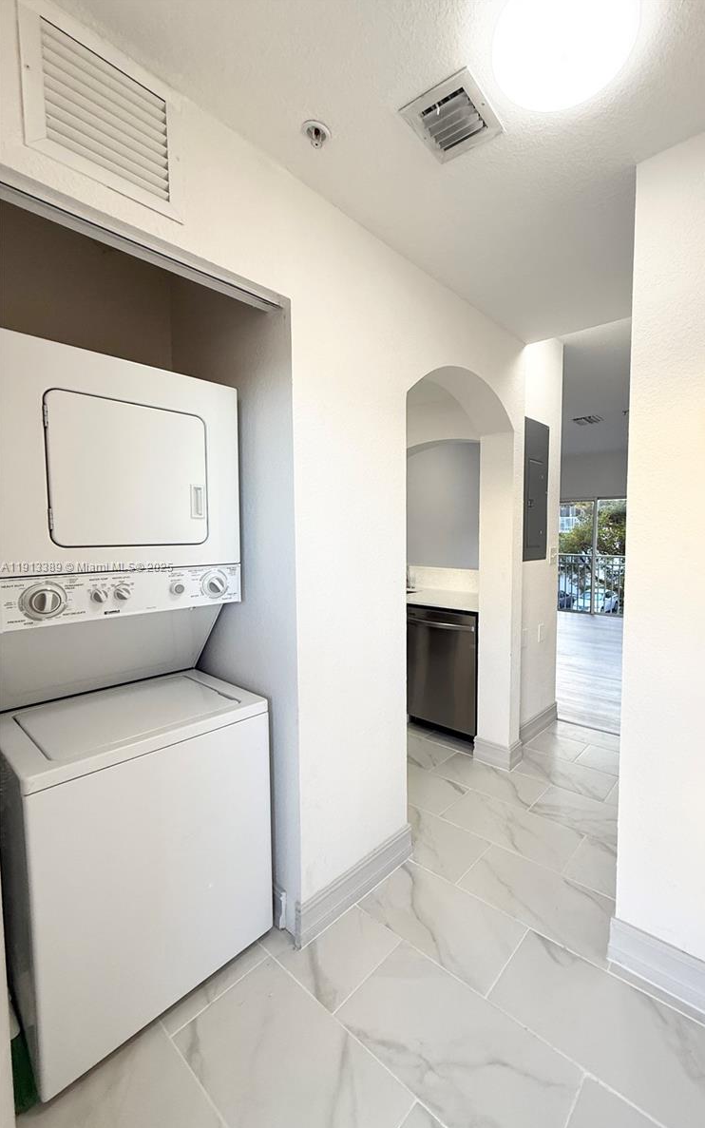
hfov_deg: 73.9
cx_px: 426
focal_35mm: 15
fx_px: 461
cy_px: 567
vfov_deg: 101.5
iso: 125
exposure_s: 1/120
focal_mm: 2.22
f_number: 2.2
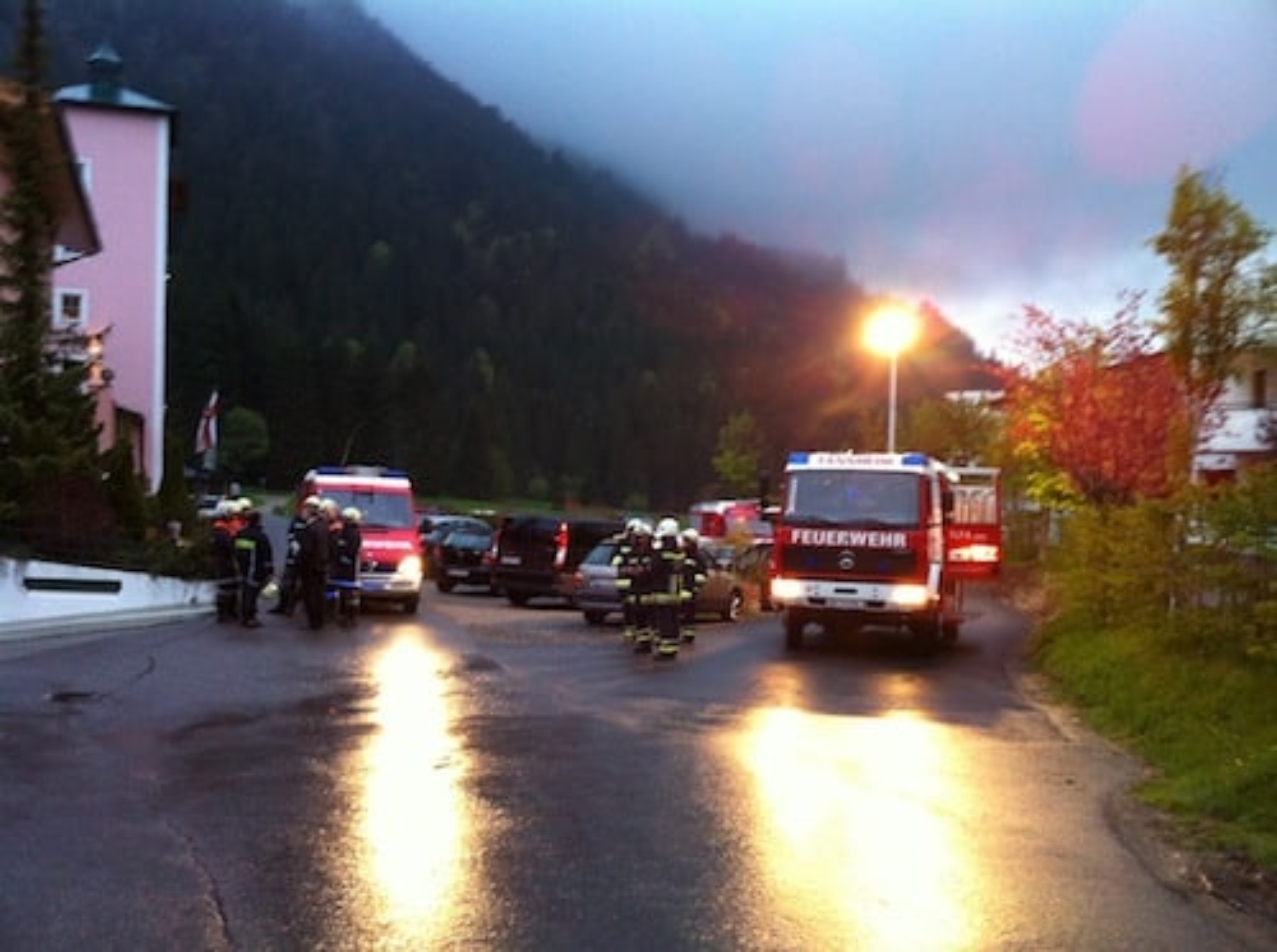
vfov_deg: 40.6
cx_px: 638
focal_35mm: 35
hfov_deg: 52.7
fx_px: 1289
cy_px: 476
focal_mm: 3.85
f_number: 2.8
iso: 160
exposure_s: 1/15
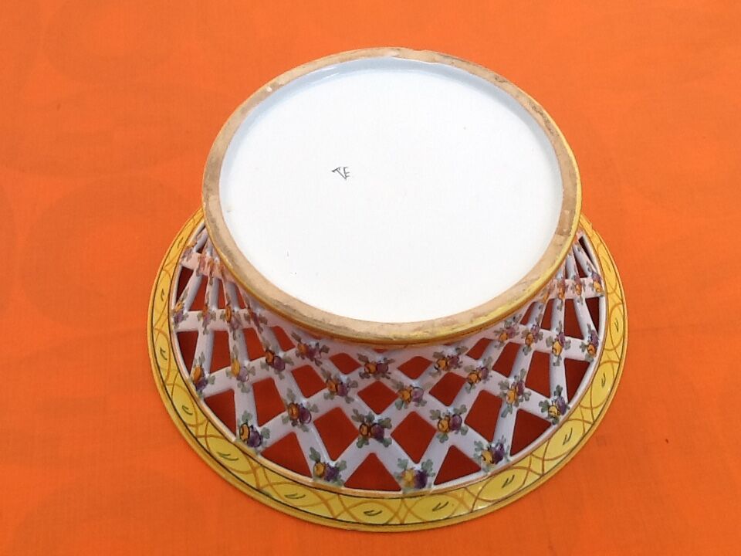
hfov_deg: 42.9
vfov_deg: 32.9
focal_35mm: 44
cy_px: 278
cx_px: 370
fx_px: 942
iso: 40
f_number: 2.4
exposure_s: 1/153
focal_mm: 2.03
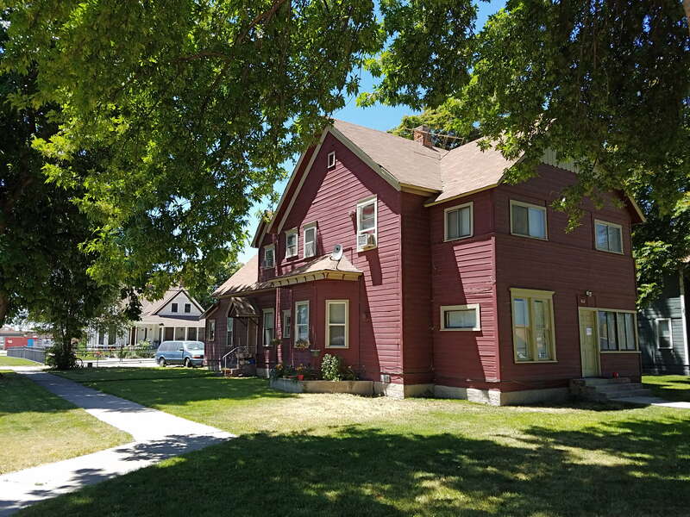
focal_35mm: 26
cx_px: 345
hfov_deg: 67.3
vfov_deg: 53.1
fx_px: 518
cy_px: 258
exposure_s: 1/814
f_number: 1.7
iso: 50
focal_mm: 4.2
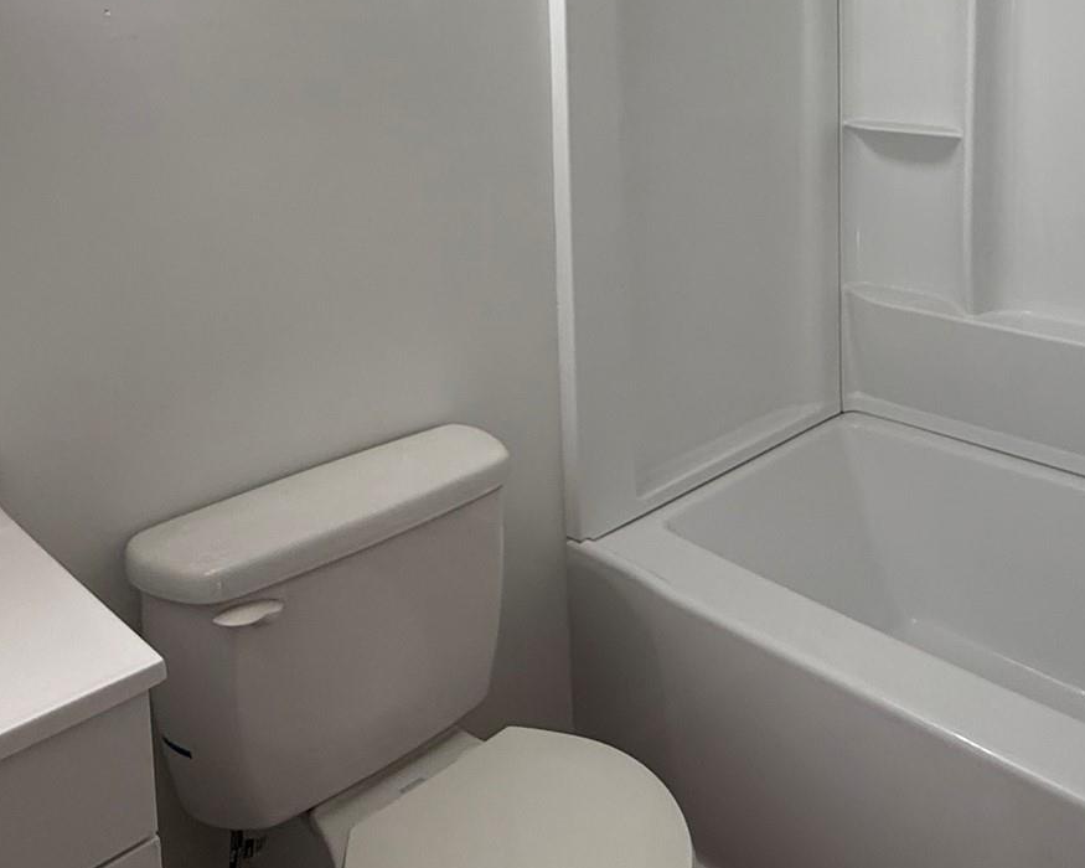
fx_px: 1028
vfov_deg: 42.4
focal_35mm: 32
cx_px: 825
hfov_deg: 53.0
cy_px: 103
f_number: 2.2
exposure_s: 1/120
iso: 160
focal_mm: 2.22
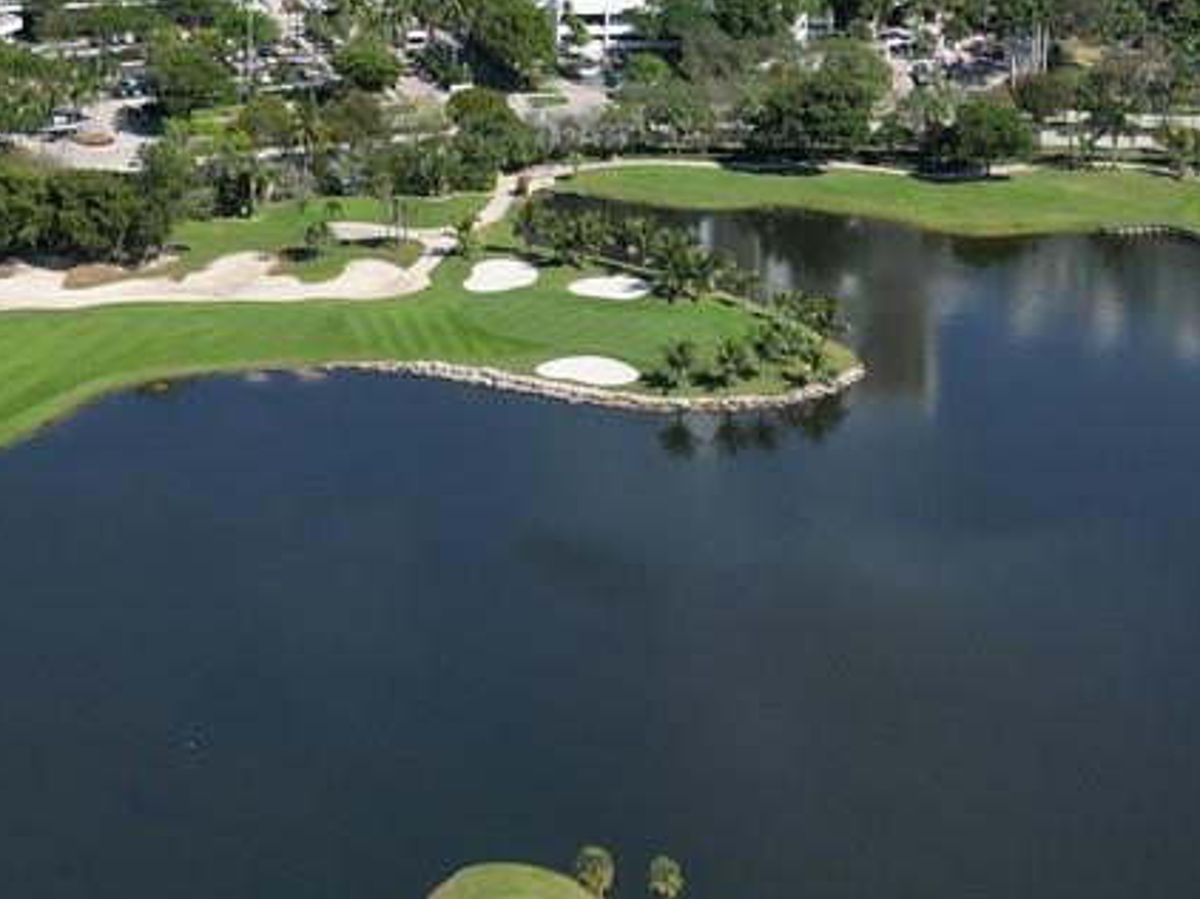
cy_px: -415
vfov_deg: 15.1
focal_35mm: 91
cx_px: 350
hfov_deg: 21.4
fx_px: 3153
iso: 130
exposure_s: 1/3200
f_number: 1.7
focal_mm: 6.72
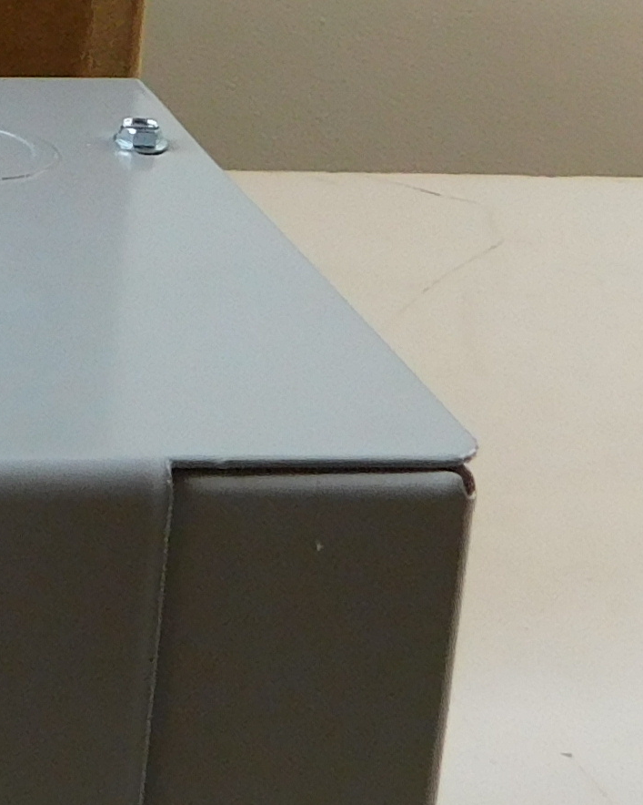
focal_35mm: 117
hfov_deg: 11.7
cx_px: -680
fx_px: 2784
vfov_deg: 16.2
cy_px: 95
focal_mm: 4
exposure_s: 1/30
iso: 200
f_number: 3
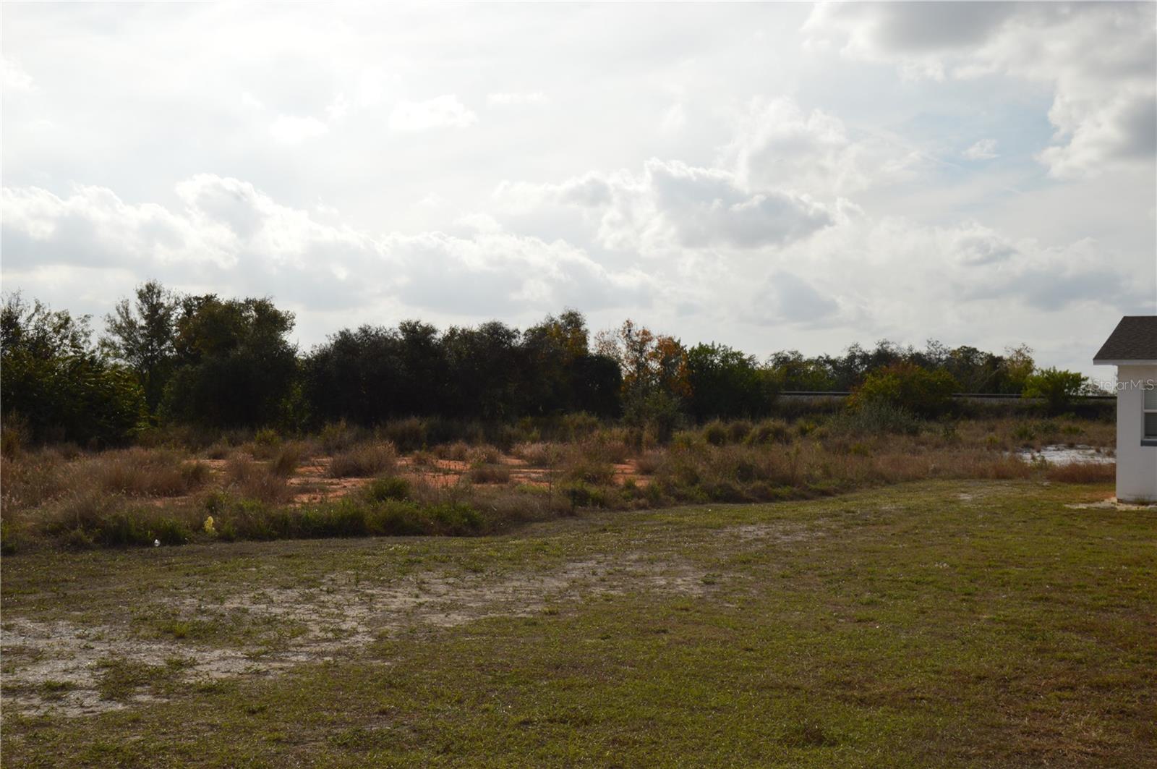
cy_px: 384
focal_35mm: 39
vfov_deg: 34.1
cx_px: 578
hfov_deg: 49.6
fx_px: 1252
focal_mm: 26
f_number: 13
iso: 100
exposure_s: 1/200
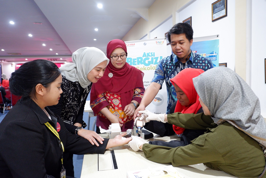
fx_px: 214
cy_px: 89
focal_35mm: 29
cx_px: 133
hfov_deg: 63.7
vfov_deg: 45.0
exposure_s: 1/40
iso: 2500
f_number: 4
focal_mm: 19.2
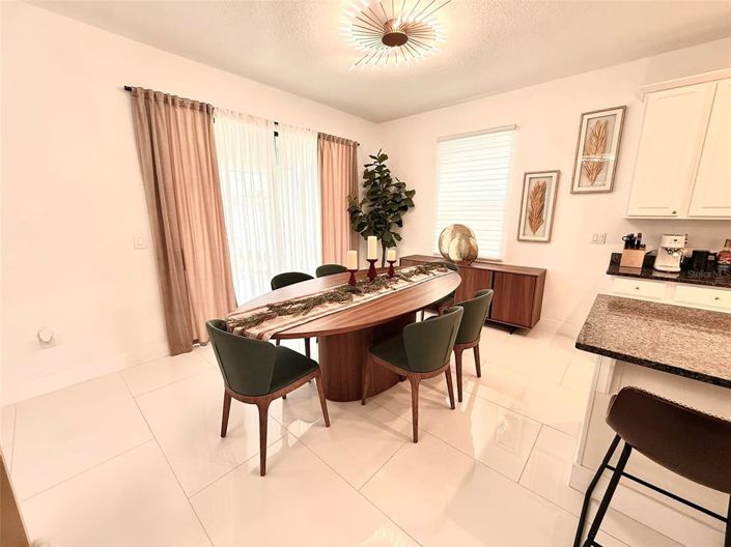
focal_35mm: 14
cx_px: 366
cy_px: 274
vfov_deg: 85.6
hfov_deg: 102.1
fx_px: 295
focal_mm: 2.22
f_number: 2.2
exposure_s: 1/120
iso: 80
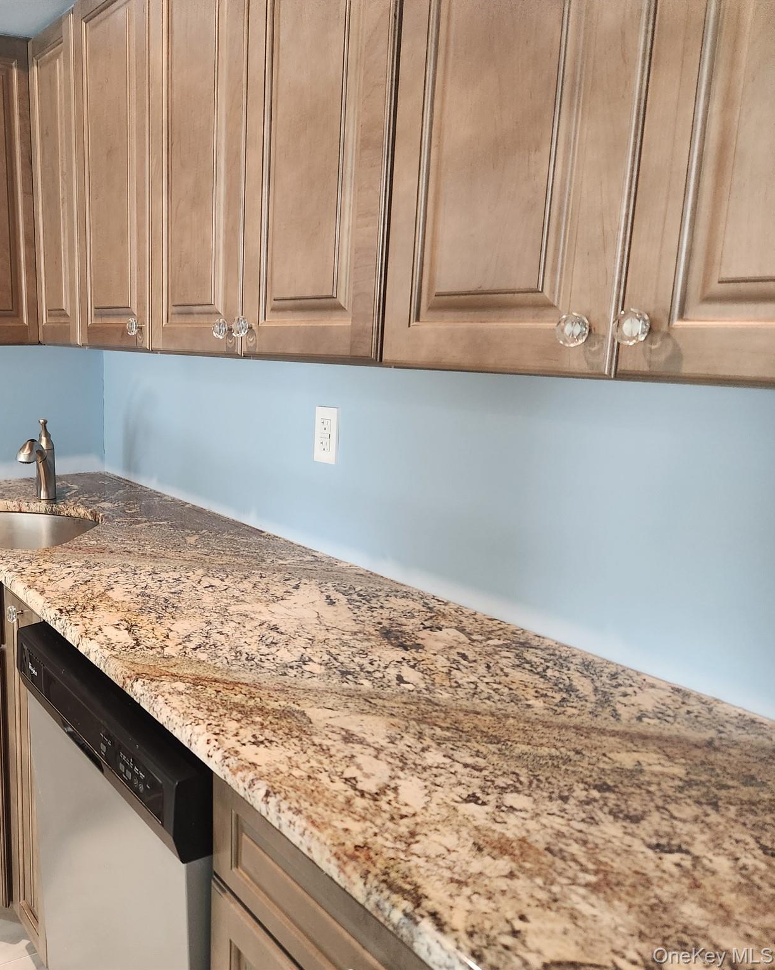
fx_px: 860
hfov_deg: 45.5
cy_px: 485
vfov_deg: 58.8
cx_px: 134
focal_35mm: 30
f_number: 1.8
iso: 640
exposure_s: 1/120
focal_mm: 5.4
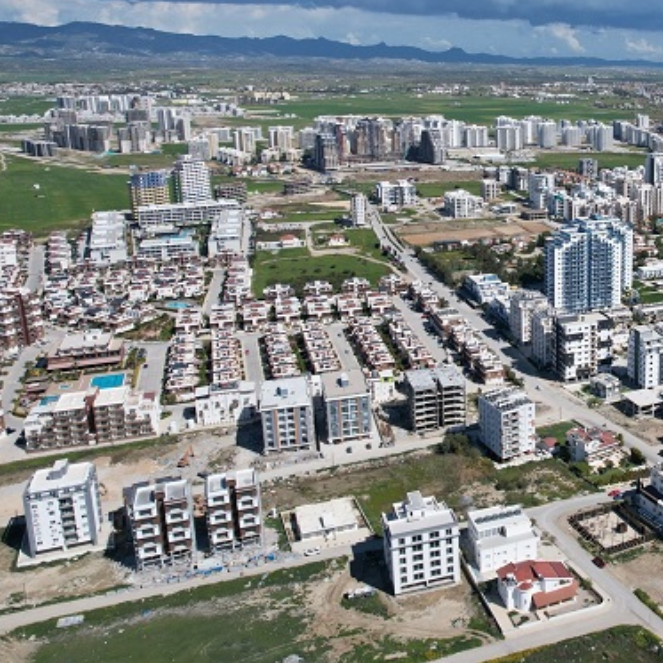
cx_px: 600
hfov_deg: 42.2
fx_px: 780
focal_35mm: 36
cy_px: 239
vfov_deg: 45.6
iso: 130
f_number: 2.8
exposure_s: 1/4000
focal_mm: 8.38
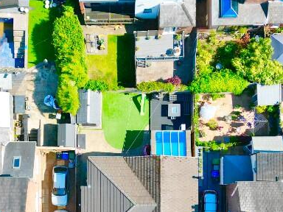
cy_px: 186
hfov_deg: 30.2
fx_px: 523
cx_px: 113
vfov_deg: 22.4
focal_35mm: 64
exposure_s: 1/2000
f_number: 1.7
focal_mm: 6.72
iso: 140
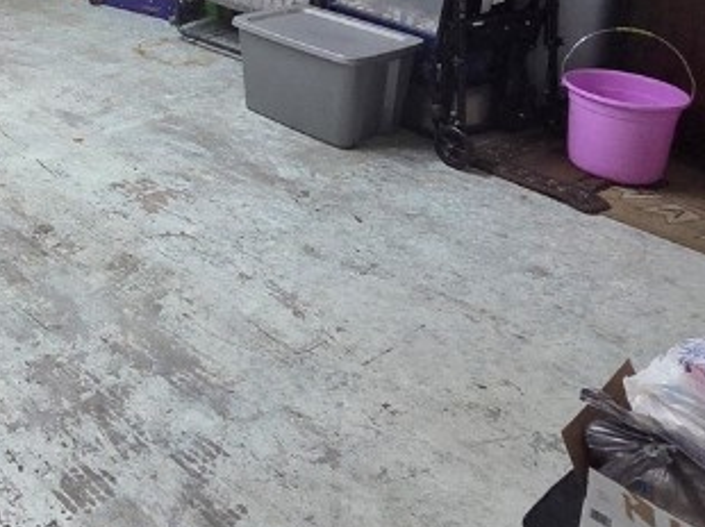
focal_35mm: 43
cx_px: -132
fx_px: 875
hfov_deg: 35.2
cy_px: -98
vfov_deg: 29.2
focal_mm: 2.2
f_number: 2.2
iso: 320
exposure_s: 1/59
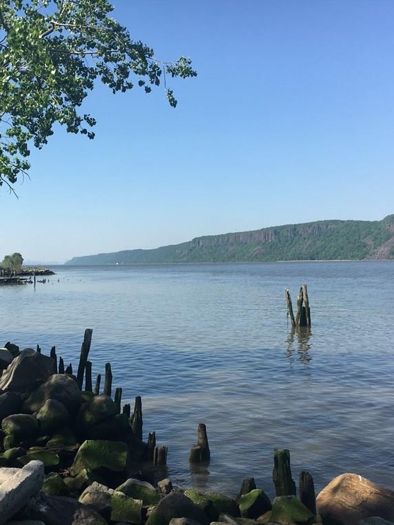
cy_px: 262
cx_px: 126
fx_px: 592
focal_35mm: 39
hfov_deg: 36.4
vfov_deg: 47.9
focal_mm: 4.15
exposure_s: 1/1261
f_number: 2.2
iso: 25
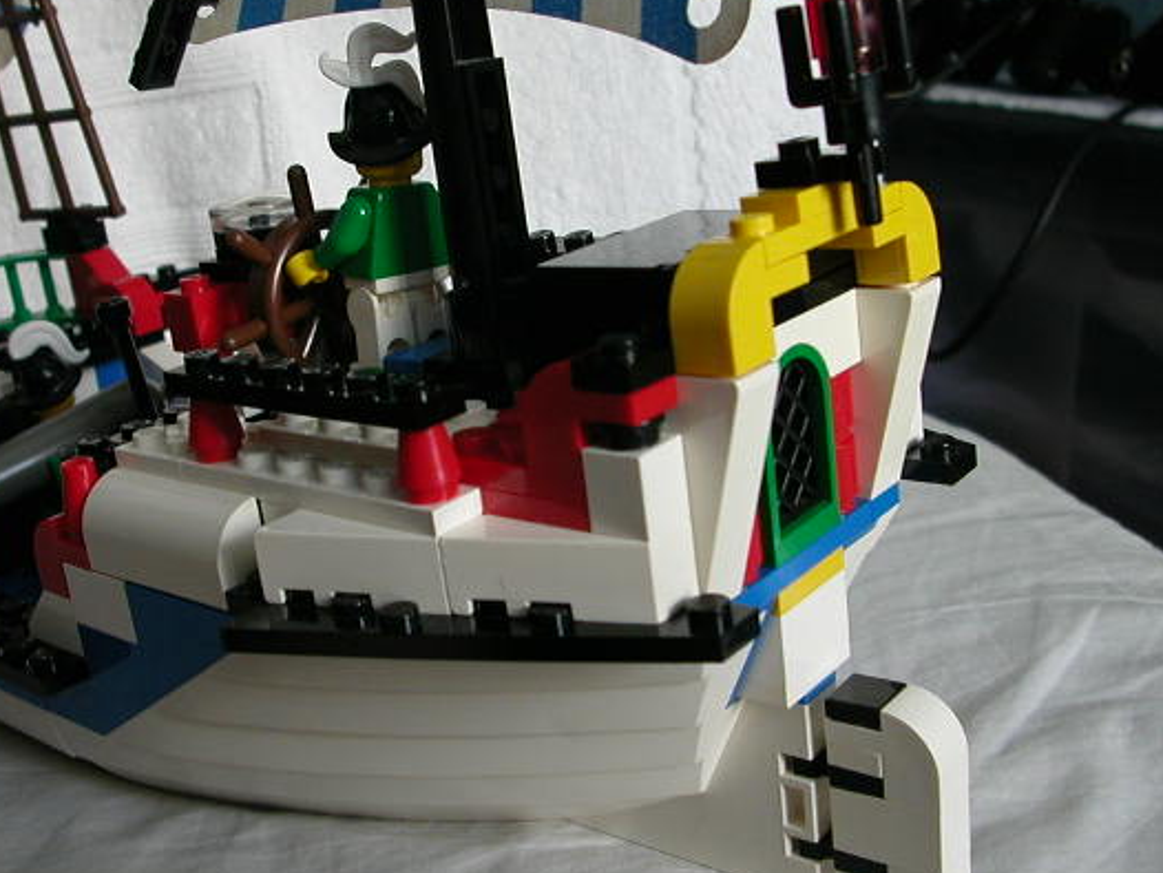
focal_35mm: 45
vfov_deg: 32.2
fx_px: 1513
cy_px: 391
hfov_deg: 42.0
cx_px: 500
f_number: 2.7
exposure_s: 1/30.3
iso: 144
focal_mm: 5.6
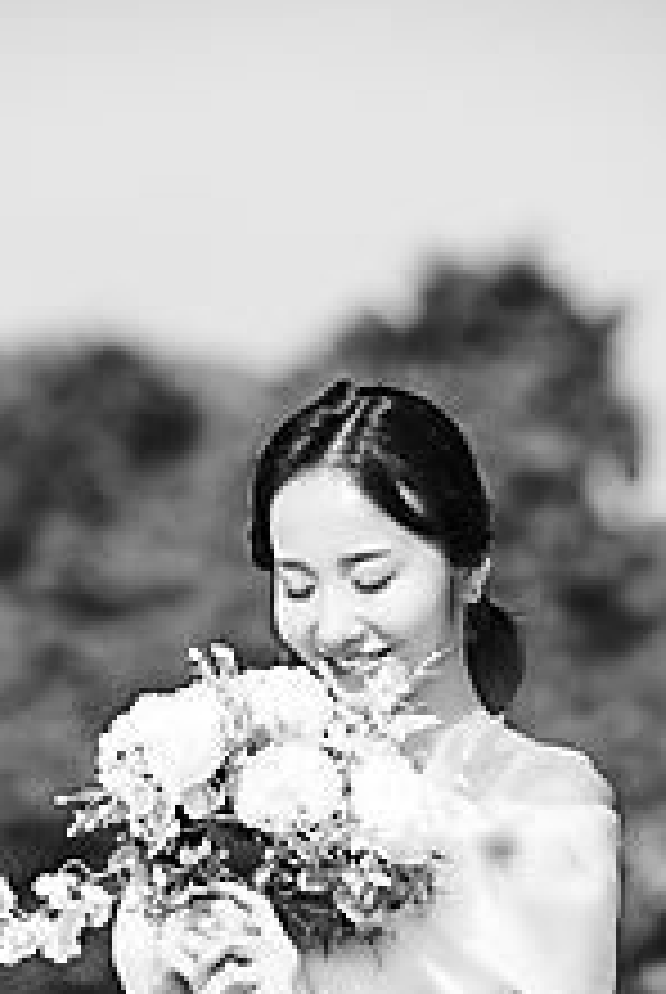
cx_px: 272
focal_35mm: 362
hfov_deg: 3.8
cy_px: 702
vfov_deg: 5.7
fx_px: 10013
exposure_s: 1/2000
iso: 400
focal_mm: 200
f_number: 4.5
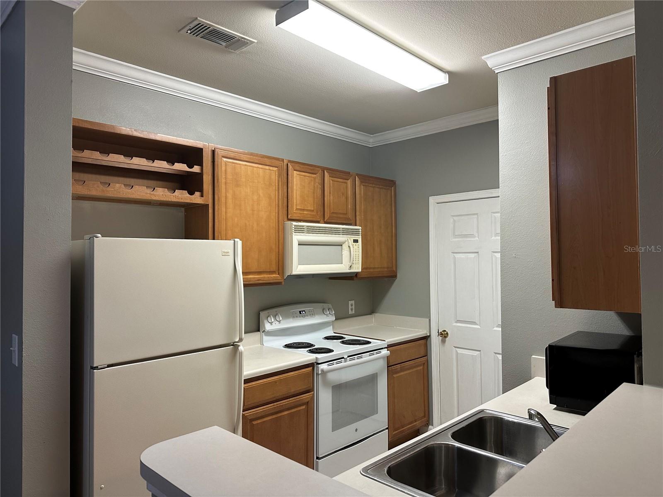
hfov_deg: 71.6
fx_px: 460
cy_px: 248
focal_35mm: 24
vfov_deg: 56.8
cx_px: 332
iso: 160
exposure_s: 1/60
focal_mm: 6.86
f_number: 1.78
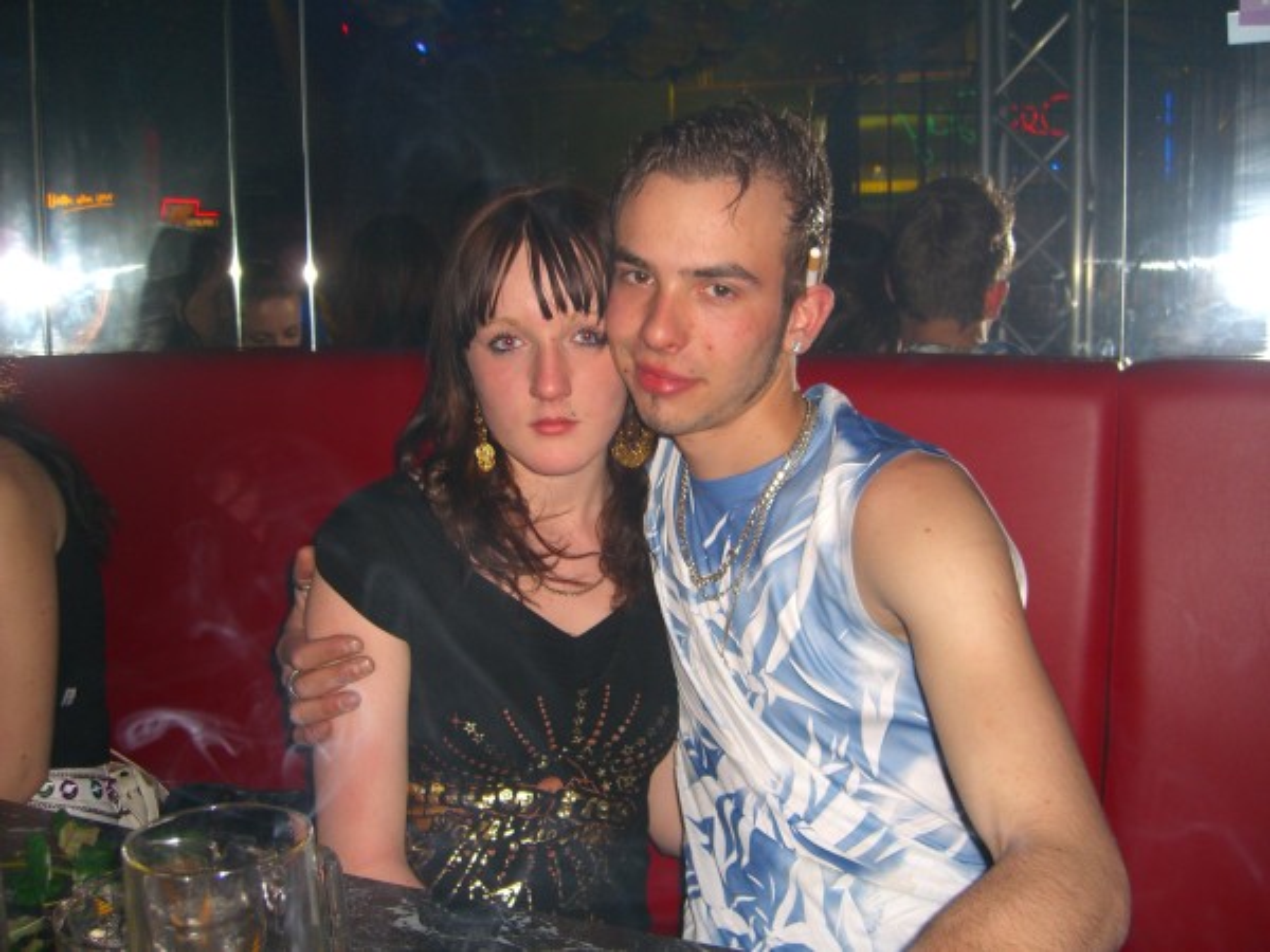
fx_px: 1394
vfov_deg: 37.7
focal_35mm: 38
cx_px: 635
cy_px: 476
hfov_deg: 49.0
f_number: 2.8
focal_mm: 7.9
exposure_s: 1/60
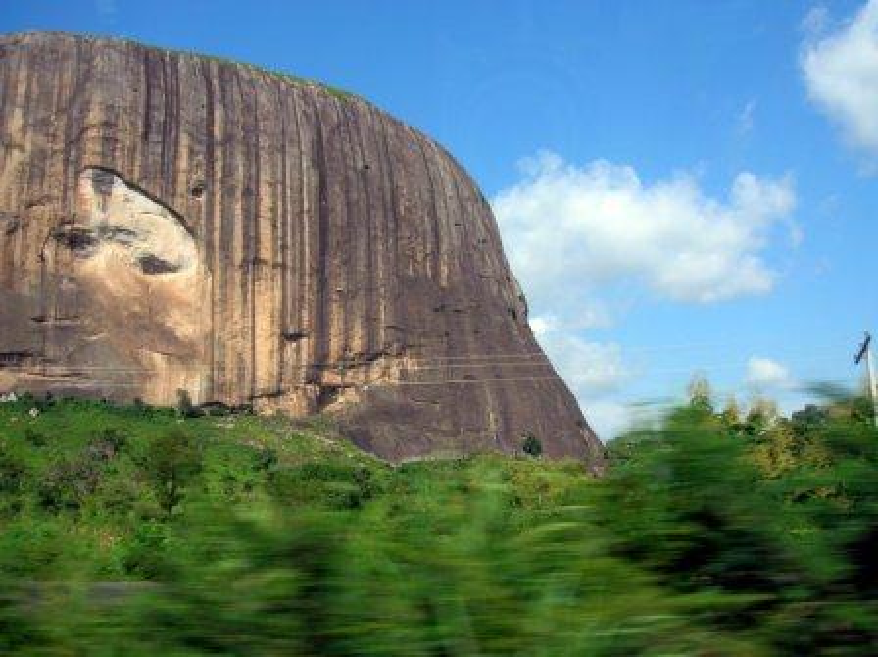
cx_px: 439
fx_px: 861
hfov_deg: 54.0
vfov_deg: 41.7
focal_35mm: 34
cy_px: 328
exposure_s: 1/295
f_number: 4.9
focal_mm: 5.7
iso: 50
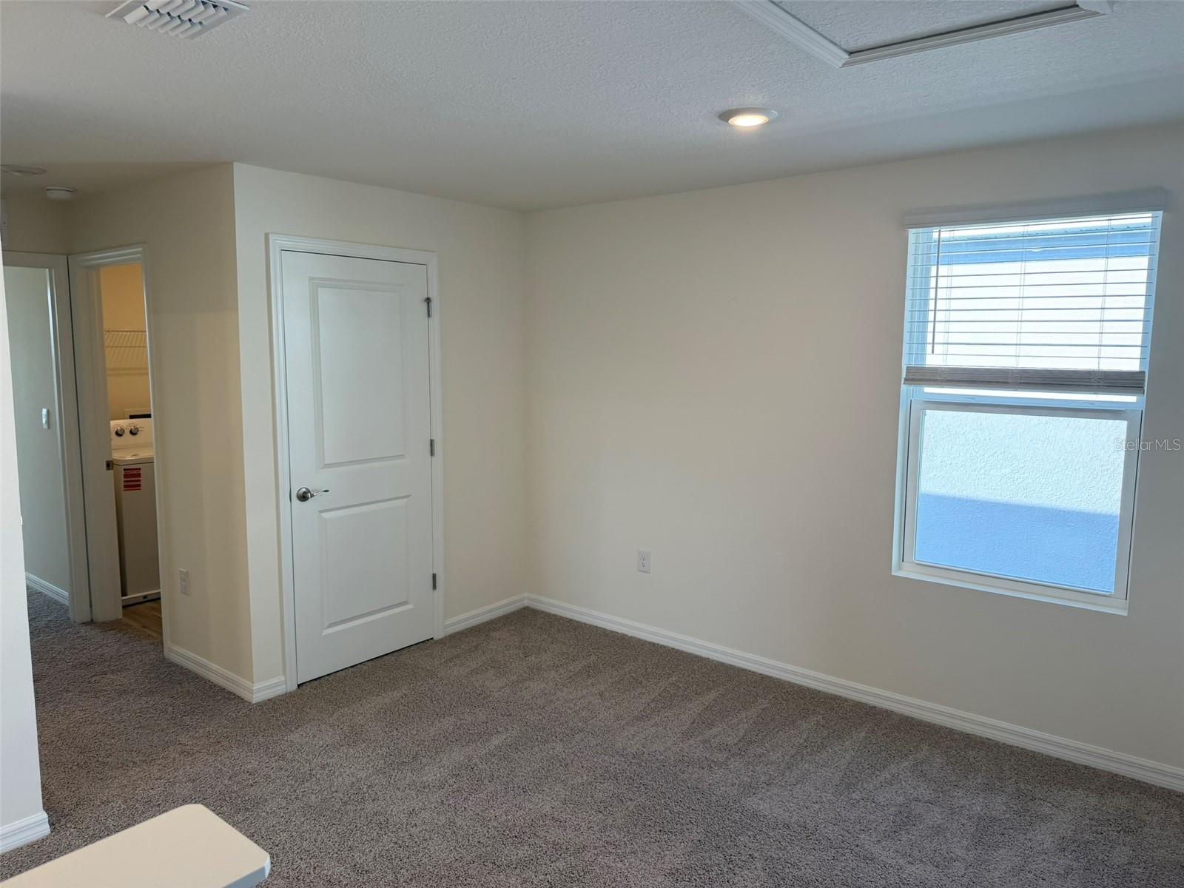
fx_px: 821
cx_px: 592
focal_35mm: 24
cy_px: 444
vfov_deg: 56.8
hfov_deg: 71.6
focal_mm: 6.76
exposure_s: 1/179
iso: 80
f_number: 1.78
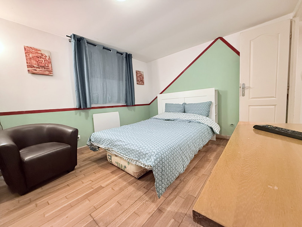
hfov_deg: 102.1
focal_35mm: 14
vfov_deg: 85.7
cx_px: 151
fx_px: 122
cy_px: 114
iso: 640
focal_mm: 2.22
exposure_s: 1/50
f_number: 2.2
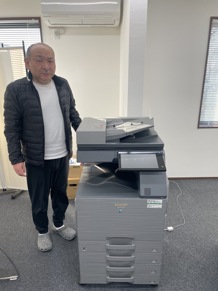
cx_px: 109
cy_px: 146
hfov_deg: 53.1
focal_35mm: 26
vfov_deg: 67.3
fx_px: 218
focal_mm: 4.2
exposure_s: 1/100
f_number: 1.6
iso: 32
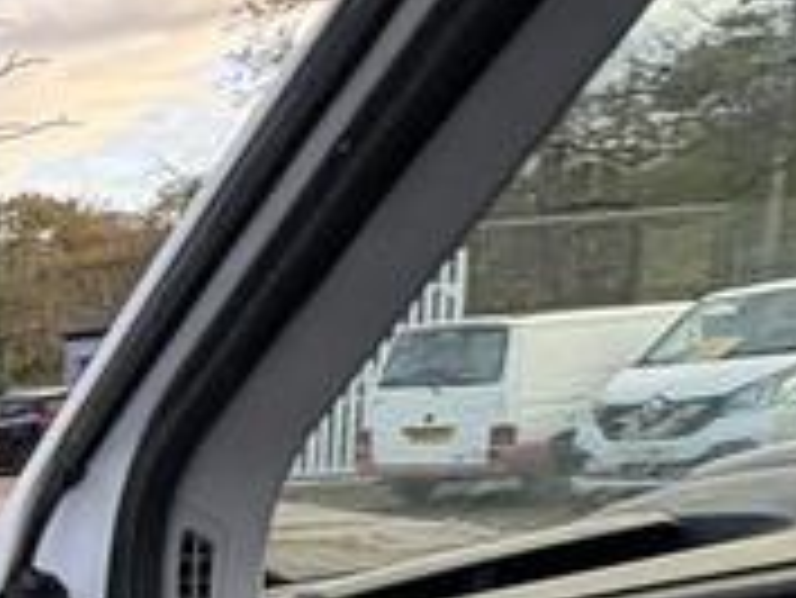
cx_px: -616
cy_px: 841
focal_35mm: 71
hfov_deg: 20.2
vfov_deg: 18.8
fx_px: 1634
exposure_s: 1/99
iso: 40
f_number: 2.2
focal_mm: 2.22
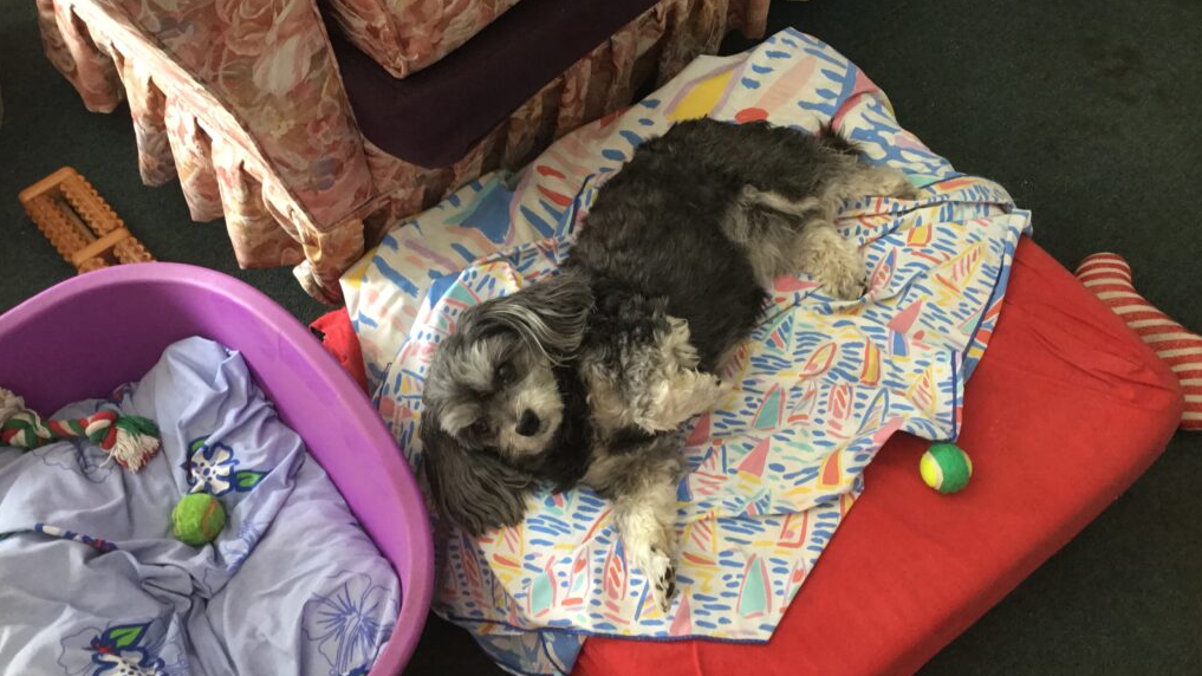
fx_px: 1084
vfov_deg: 34.6
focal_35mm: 34
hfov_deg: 58.0
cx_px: 600
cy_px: 305
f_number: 2.4
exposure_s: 1/33
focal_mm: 3.3
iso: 125
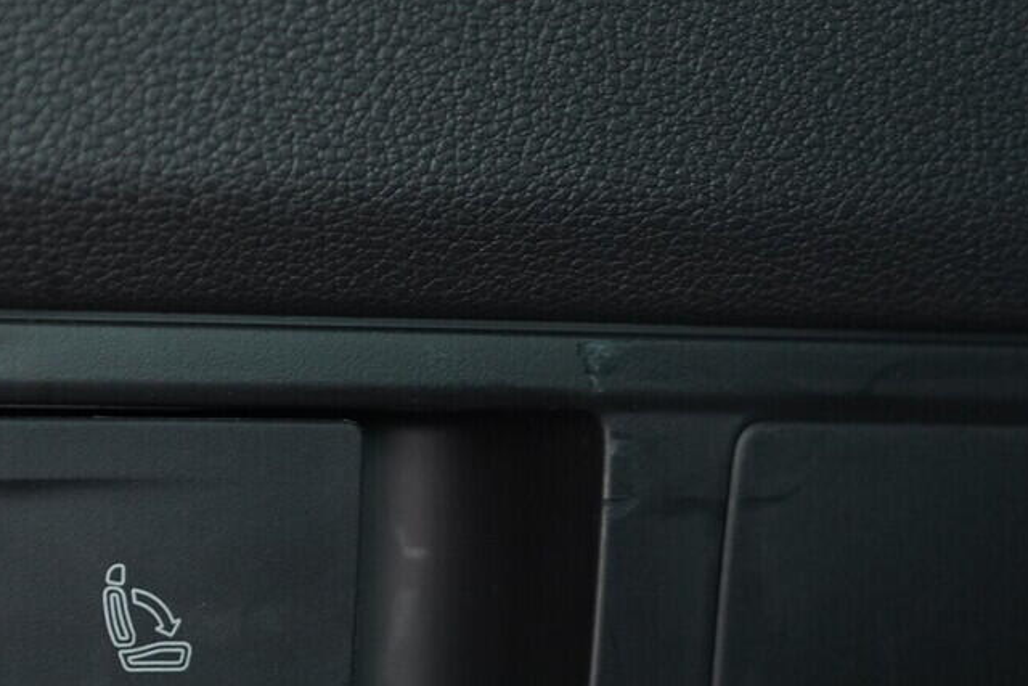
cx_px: 10
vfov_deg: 16.6
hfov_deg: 24.0
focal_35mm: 81
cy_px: 610
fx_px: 2313
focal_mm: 24
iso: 1000
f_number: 2.8
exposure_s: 1/40
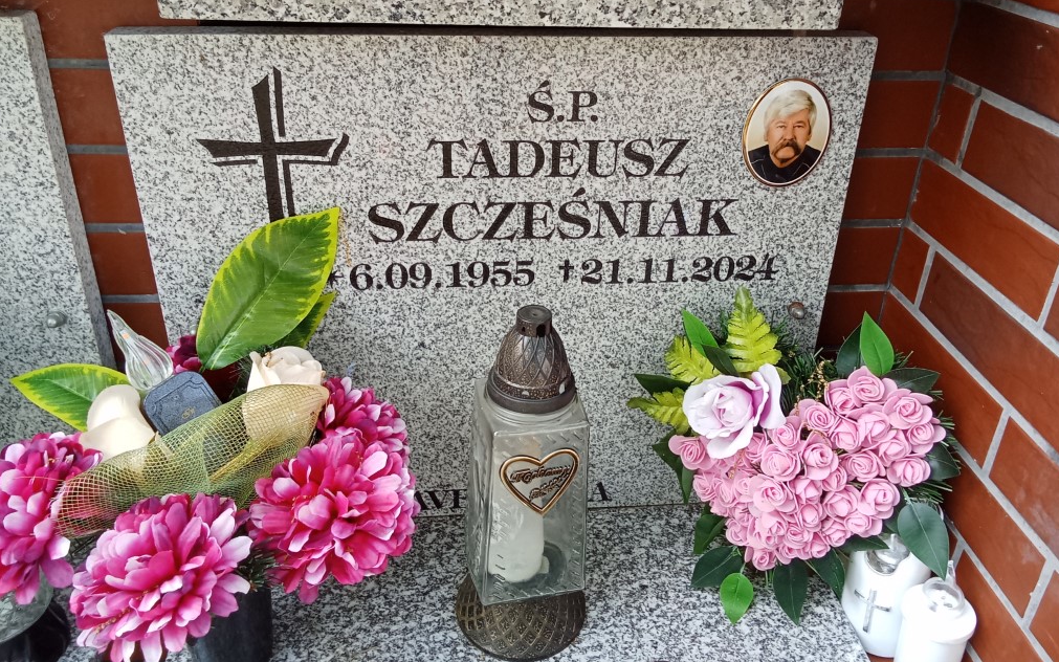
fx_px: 837
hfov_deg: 64.6
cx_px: 535
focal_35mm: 29
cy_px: 278
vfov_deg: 43.0
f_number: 2
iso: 105
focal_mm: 2.79
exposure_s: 1/166
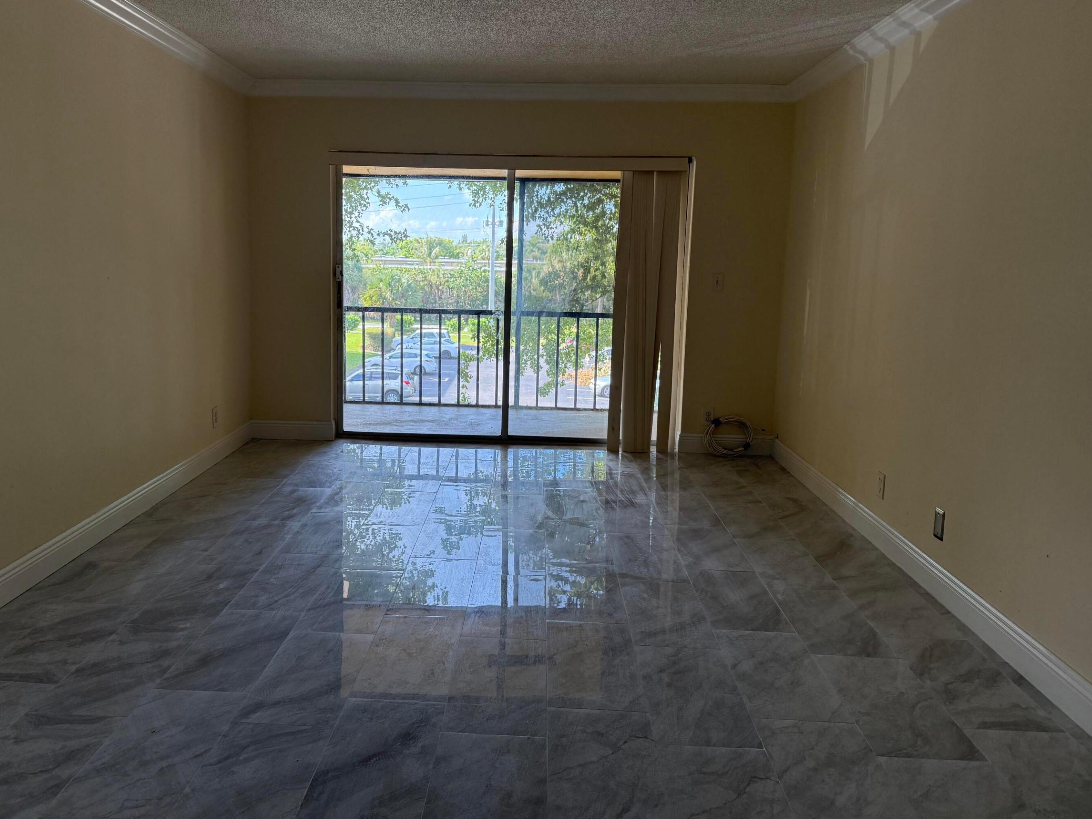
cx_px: 492
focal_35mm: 27
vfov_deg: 51.2
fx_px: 852
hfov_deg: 65.2
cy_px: 360
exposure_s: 1/174
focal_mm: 6.76
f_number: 1.78
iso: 200
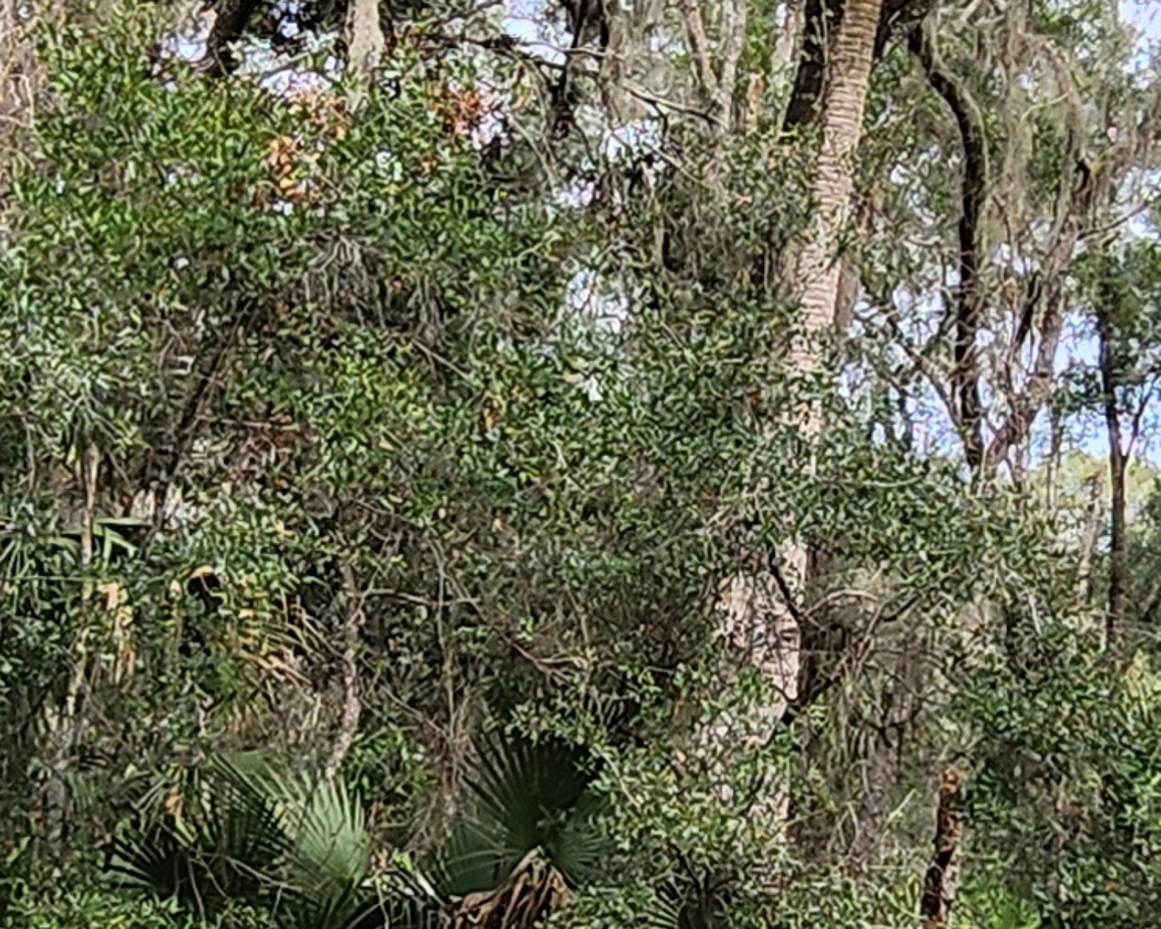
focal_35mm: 68
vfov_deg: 22.5
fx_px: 2337
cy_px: 515
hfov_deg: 27.8
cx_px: 697
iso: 32
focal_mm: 1.7
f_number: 2.2
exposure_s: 1/200
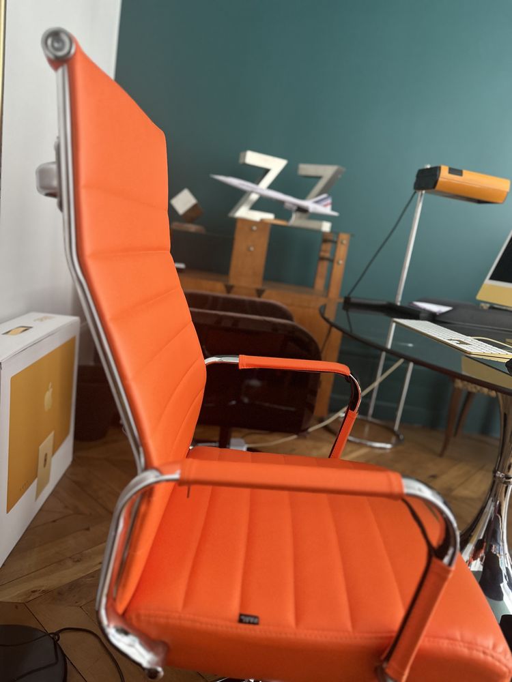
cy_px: 341
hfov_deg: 56.8
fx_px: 473
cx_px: 256
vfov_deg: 71.6
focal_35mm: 24
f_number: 1.78
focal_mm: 6.86
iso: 400
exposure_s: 1/60
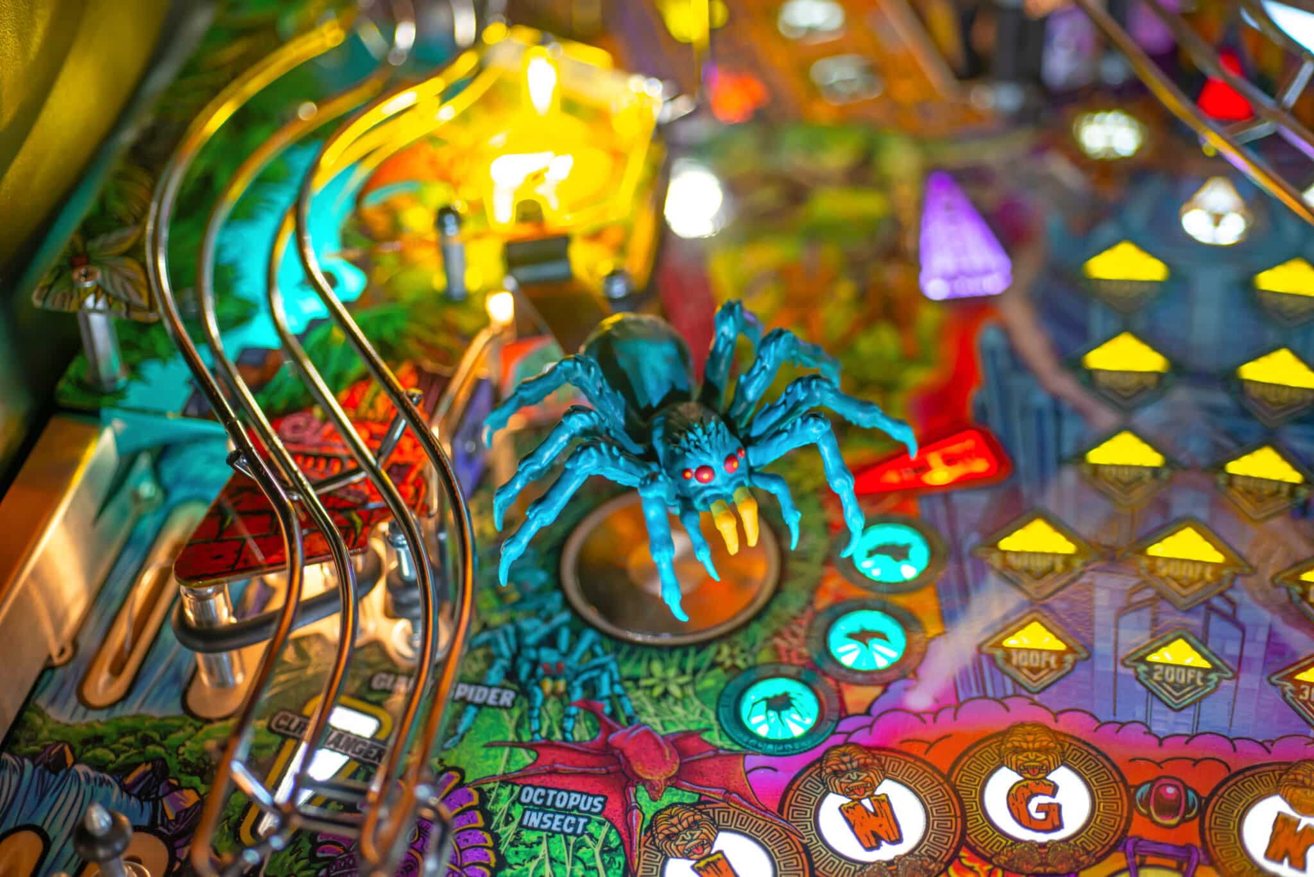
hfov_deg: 33.4
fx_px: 2191
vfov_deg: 22.6
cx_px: 657
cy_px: 438
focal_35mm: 60
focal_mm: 60
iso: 320
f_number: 3.2
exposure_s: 1/80
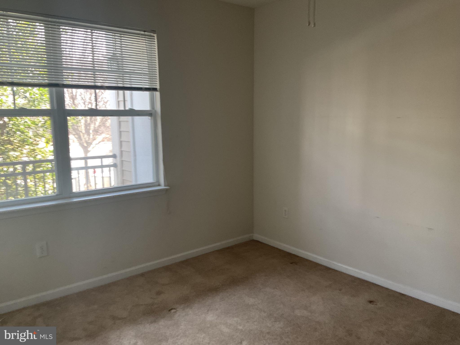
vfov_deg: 48.2
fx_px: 385
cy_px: 172
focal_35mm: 29
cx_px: 230
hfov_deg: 61.7
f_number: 1.8
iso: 100
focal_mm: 3
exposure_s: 1/60
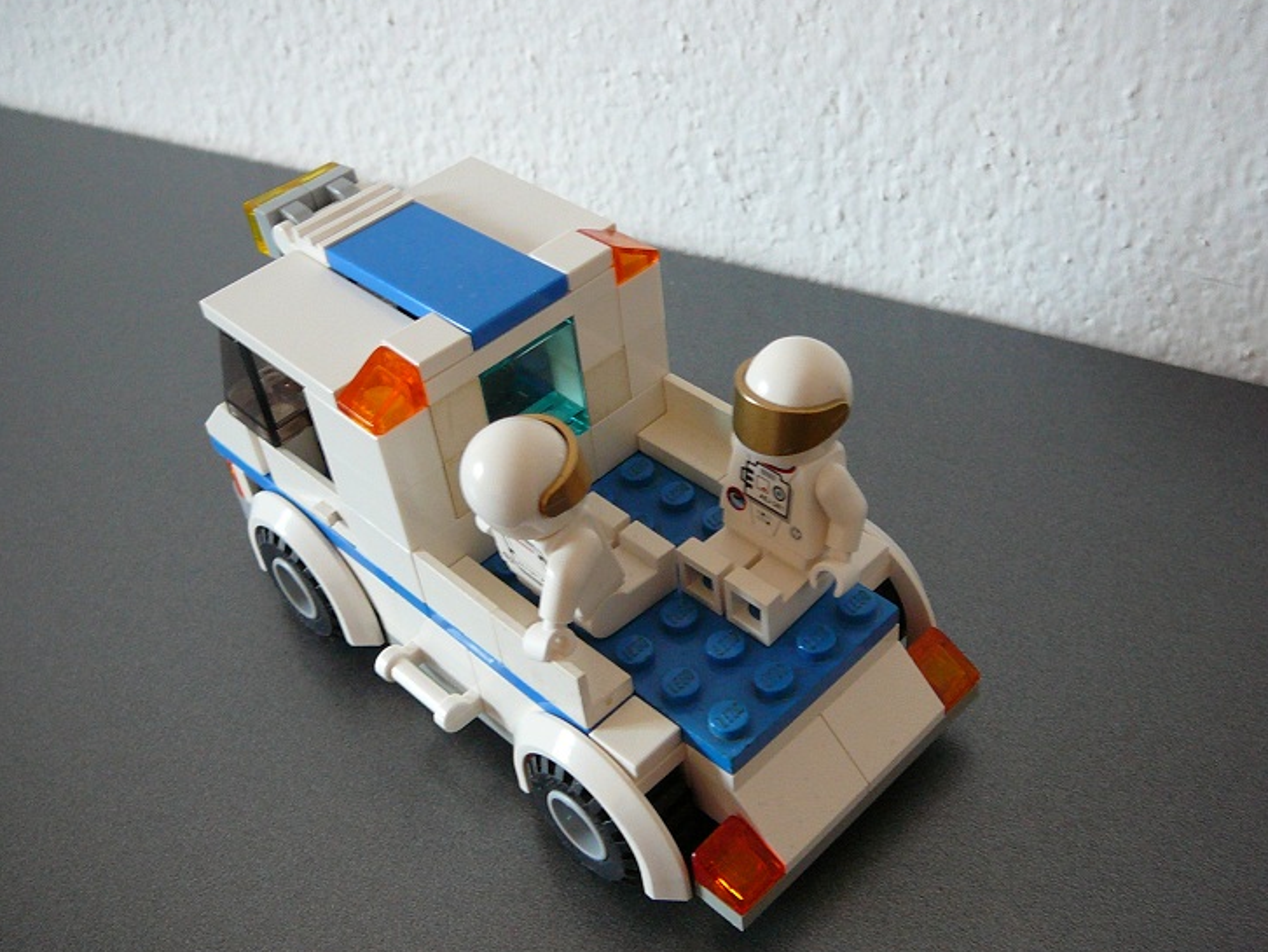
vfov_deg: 38.7
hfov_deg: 50.1
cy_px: 498
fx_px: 1356
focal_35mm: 37
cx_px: 667
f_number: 2.8
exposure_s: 1/15
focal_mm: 5.2
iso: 200
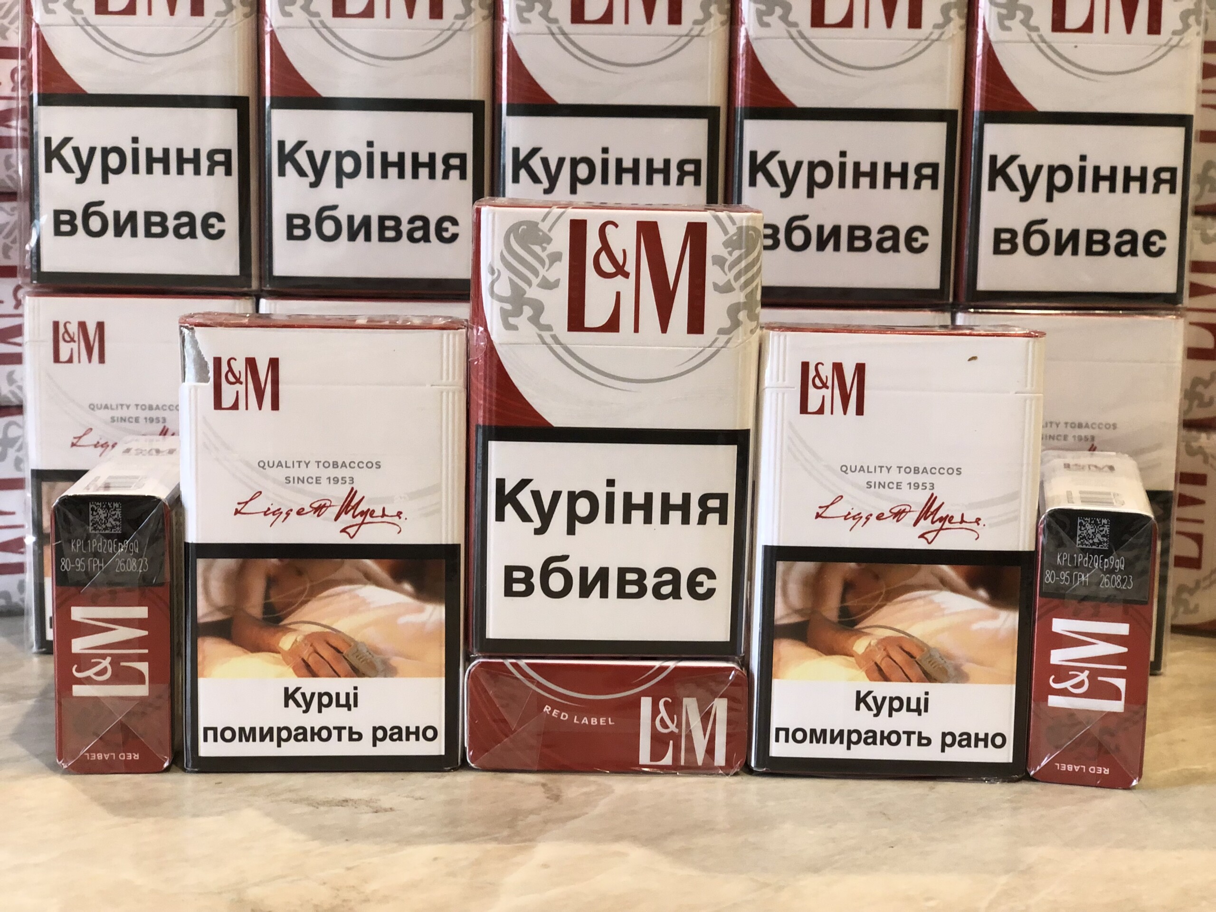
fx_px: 1827
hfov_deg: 36.8
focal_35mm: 52
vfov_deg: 28.0
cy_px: 456
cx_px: 608
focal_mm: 6
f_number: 2.4
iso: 125
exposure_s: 1/30
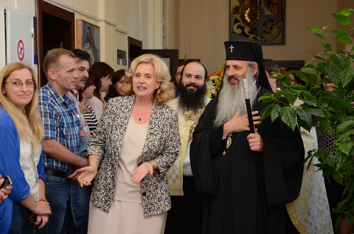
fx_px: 765
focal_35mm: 78
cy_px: 117
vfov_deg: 17.4
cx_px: 177
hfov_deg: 26.0
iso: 800
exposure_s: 1/100
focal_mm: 52
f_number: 5
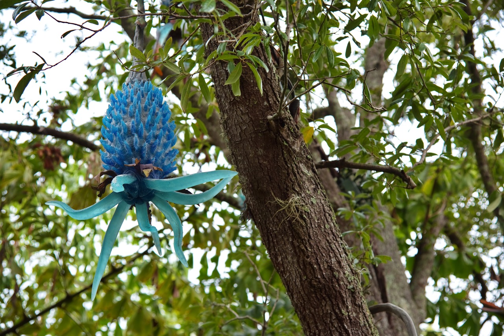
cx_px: 252
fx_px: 1050
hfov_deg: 27.0
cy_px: 168
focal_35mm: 75
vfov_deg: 18.2
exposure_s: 1/160
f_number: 5
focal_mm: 75
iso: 100
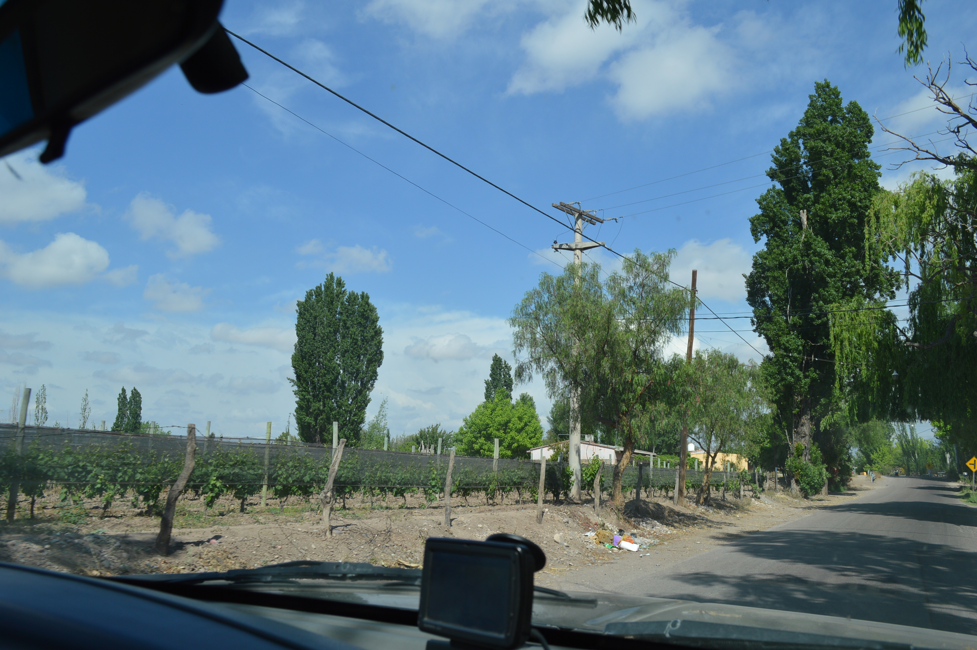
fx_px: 895
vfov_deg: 39.9
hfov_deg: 57.3
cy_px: 325
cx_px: 488
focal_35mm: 33
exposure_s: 1/250
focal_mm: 22
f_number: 8
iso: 100
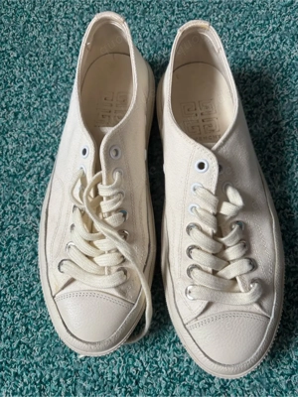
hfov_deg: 53.1
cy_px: 198
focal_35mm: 26
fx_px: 298
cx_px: 149
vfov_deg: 67.3
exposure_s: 1/60
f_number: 1.6
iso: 160
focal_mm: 5.96
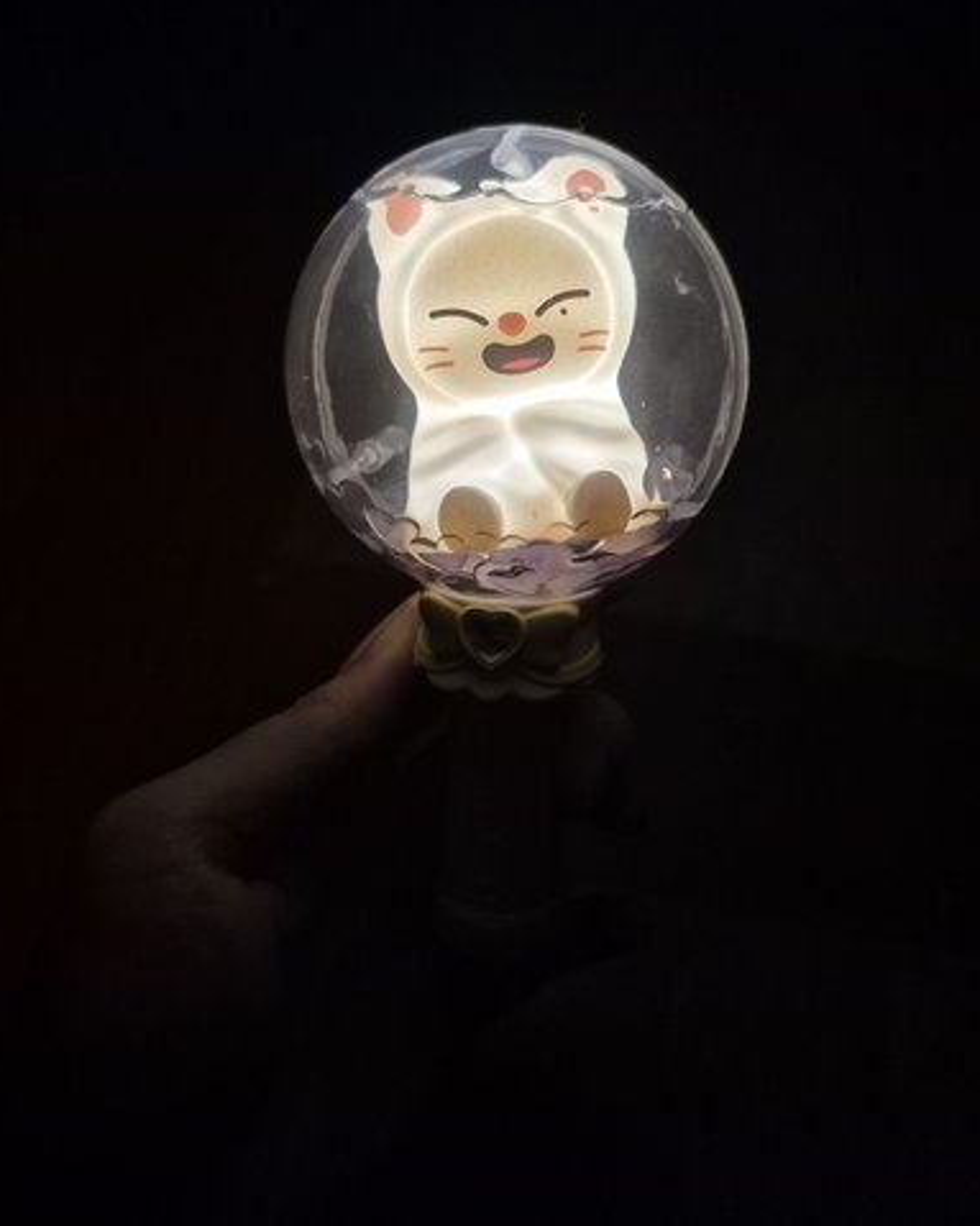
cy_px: 546
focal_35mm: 25
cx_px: 494
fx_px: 907
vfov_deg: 67.9
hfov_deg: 56.8
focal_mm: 5.4
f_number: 1.8
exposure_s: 1/60
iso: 1000
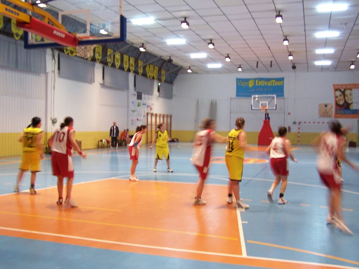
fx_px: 394
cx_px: 180
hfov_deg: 49.0
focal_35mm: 38
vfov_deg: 37.7
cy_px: 134
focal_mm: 6.3
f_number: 2.8
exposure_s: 1/8
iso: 140
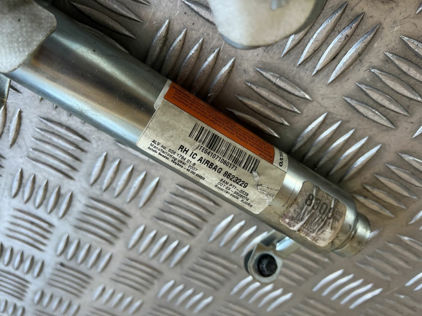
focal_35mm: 26
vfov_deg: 53.1
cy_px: 158
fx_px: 317
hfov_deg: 67.3
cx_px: 211
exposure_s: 1/119
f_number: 1.5
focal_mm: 5.7
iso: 125
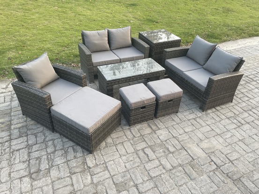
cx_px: 130
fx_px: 195
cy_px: 97
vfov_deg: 53.1
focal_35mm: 26
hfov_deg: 67.3
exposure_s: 1/121
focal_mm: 4.2
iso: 40
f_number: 1.6
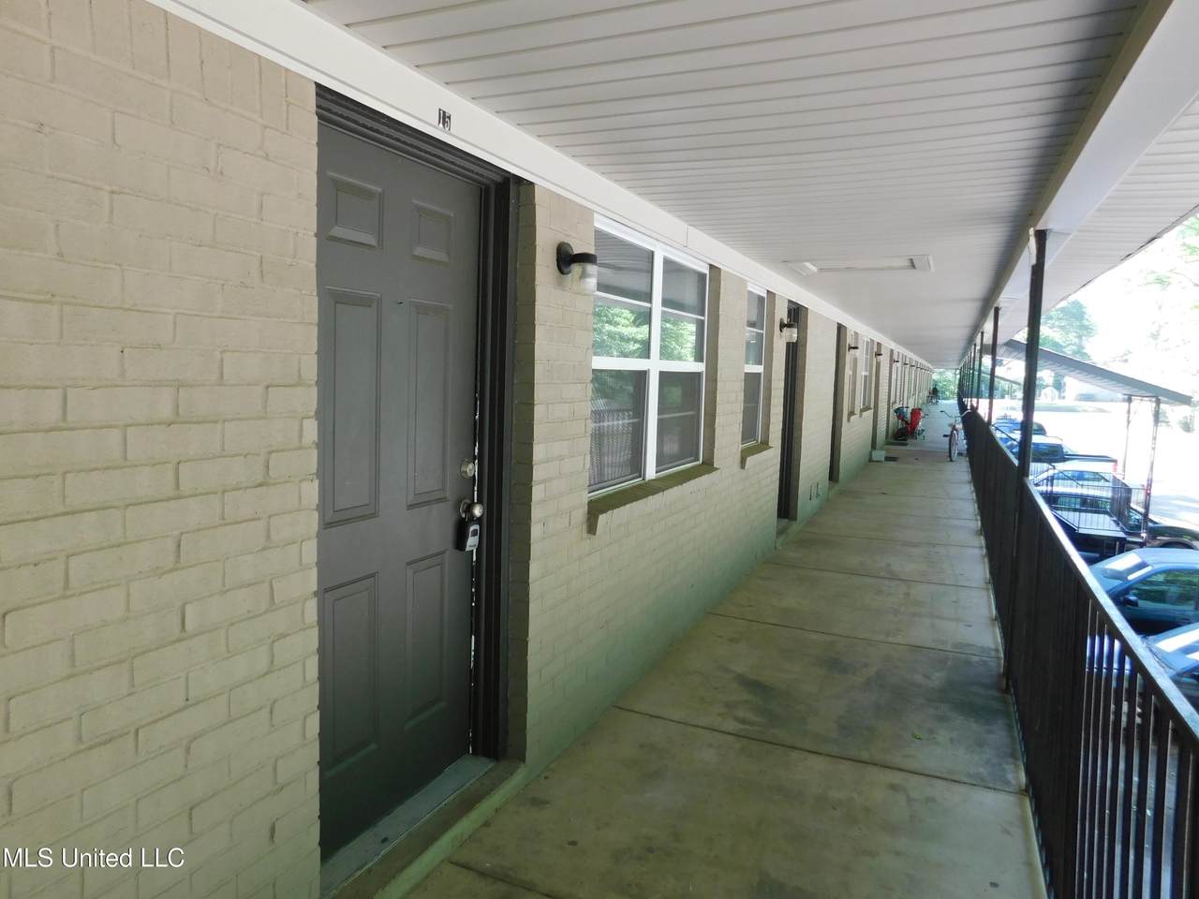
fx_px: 797
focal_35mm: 23
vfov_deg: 58.9
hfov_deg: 73.9
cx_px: 600
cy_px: 450
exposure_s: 1/60
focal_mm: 4
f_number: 3
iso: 125
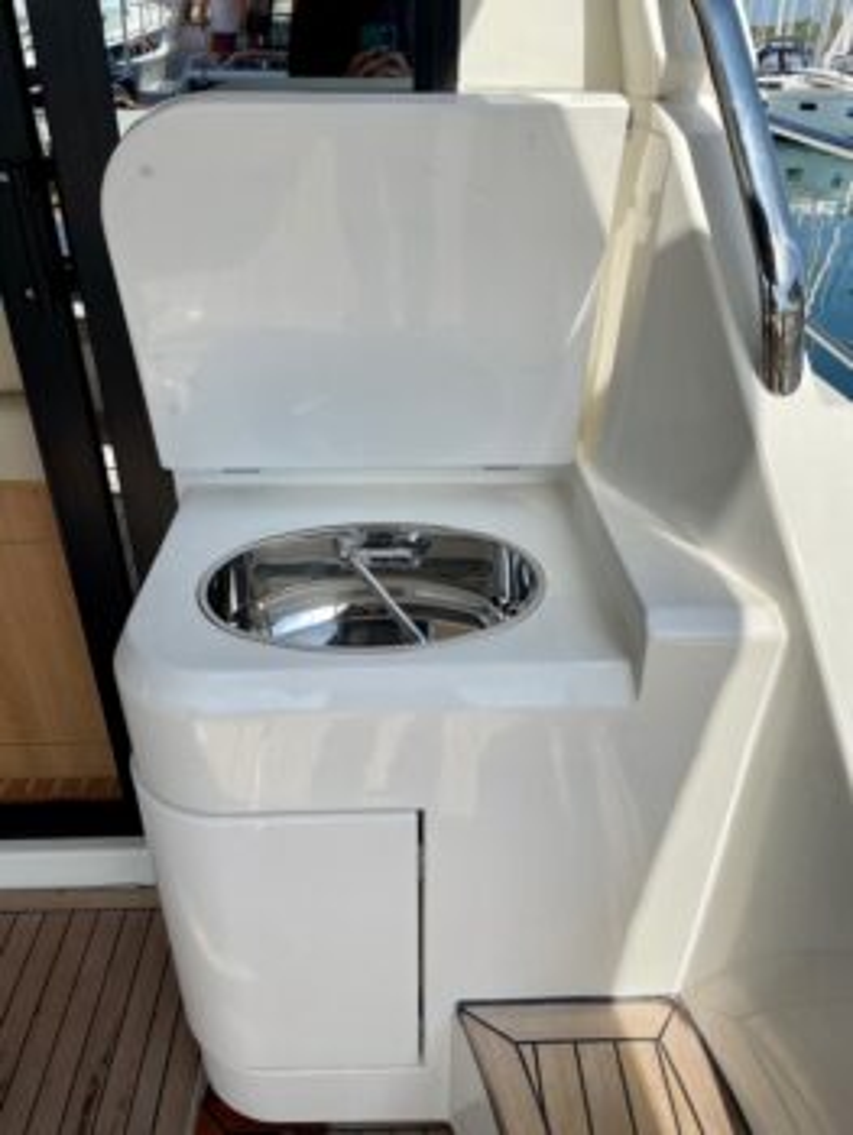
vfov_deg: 67.3
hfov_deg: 53.1
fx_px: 853
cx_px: 426
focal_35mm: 26
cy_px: 568
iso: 32
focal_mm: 4.2
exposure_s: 1/3509
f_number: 1.6
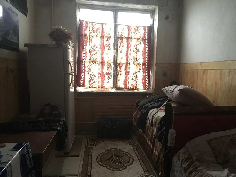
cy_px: 88
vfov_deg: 48.2
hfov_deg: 61.7
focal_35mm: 29
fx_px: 198
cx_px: 118
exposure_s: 1/17
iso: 320
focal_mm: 4.15
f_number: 2.2
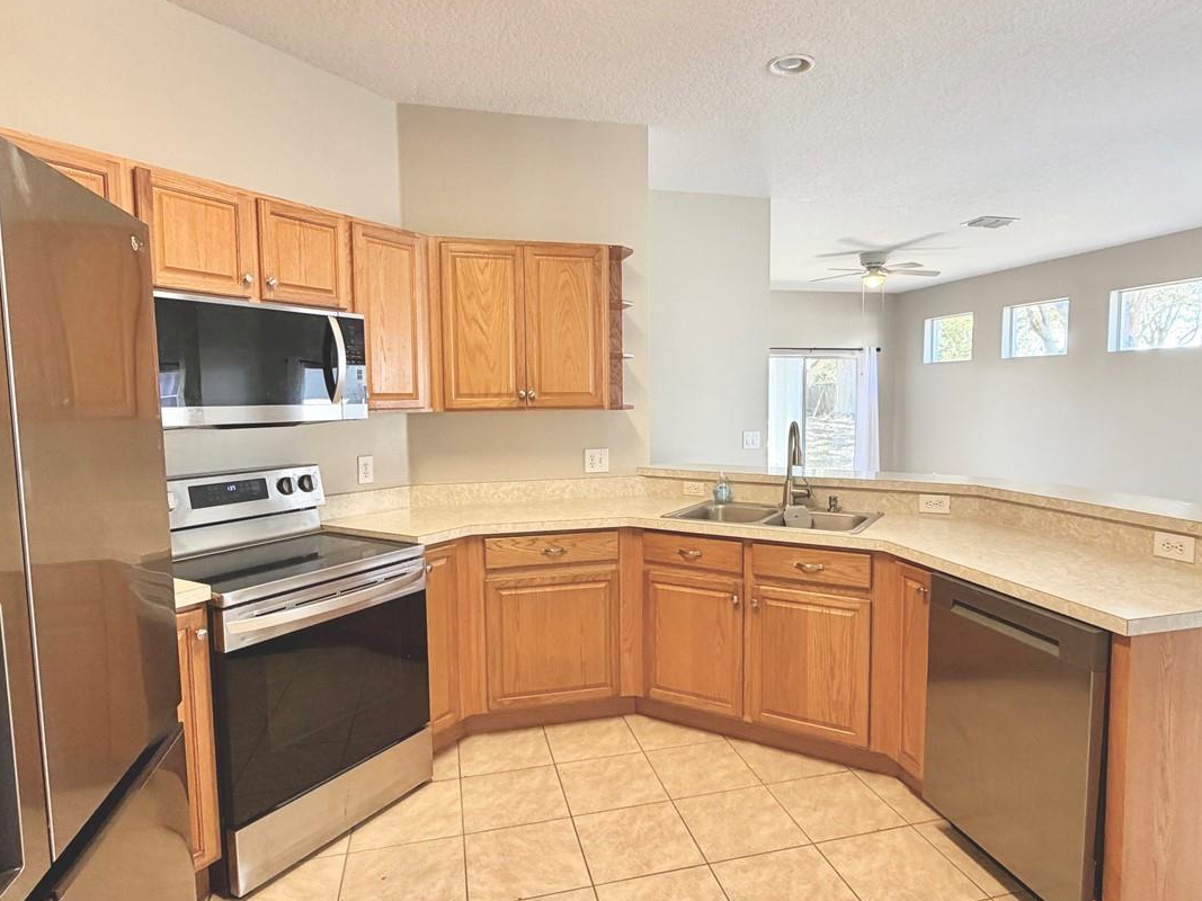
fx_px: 729
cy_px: 447
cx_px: 635
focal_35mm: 21
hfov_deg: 78.9
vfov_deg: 63.4
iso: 200
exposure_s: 1/60
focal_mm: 2.22
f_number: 2.2
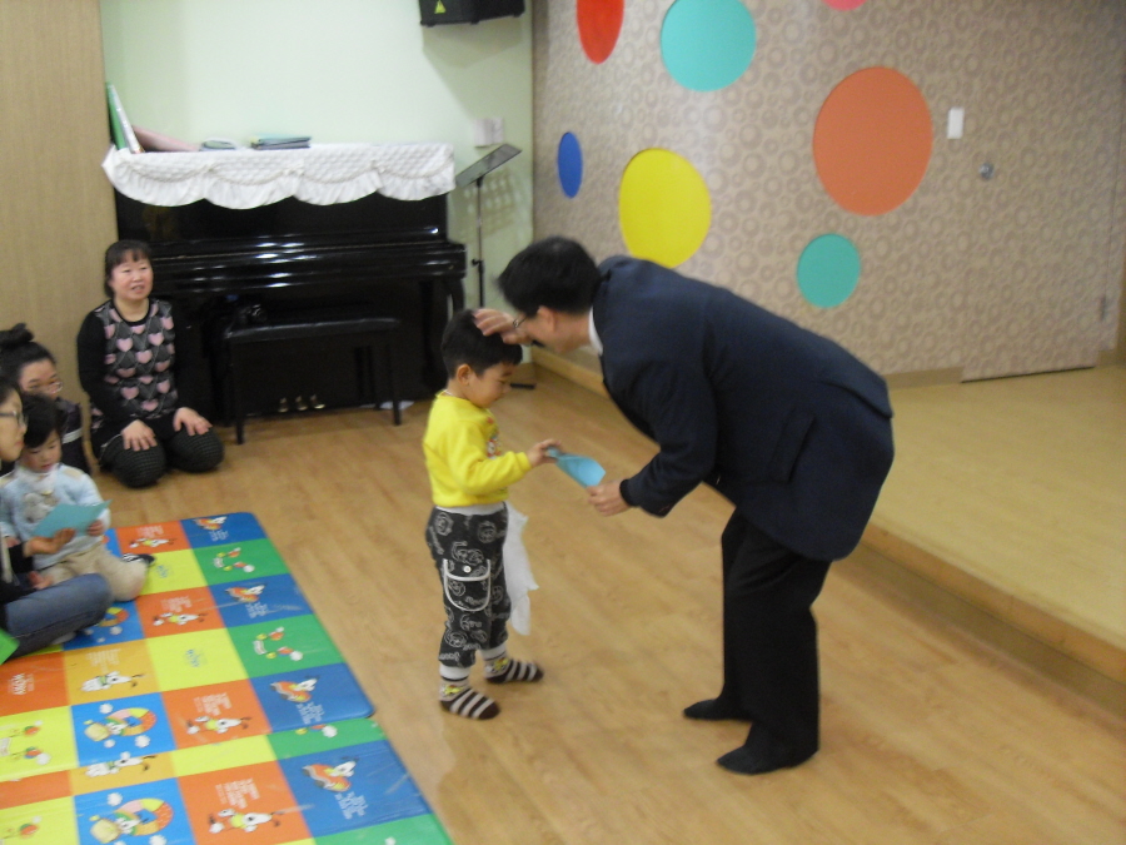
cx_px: 563
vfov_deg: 38.7
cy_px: 422
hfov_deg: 50.1
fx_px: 1204
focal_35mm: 37
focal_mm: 6.3
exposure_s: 1/15
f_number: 2.8
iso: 200
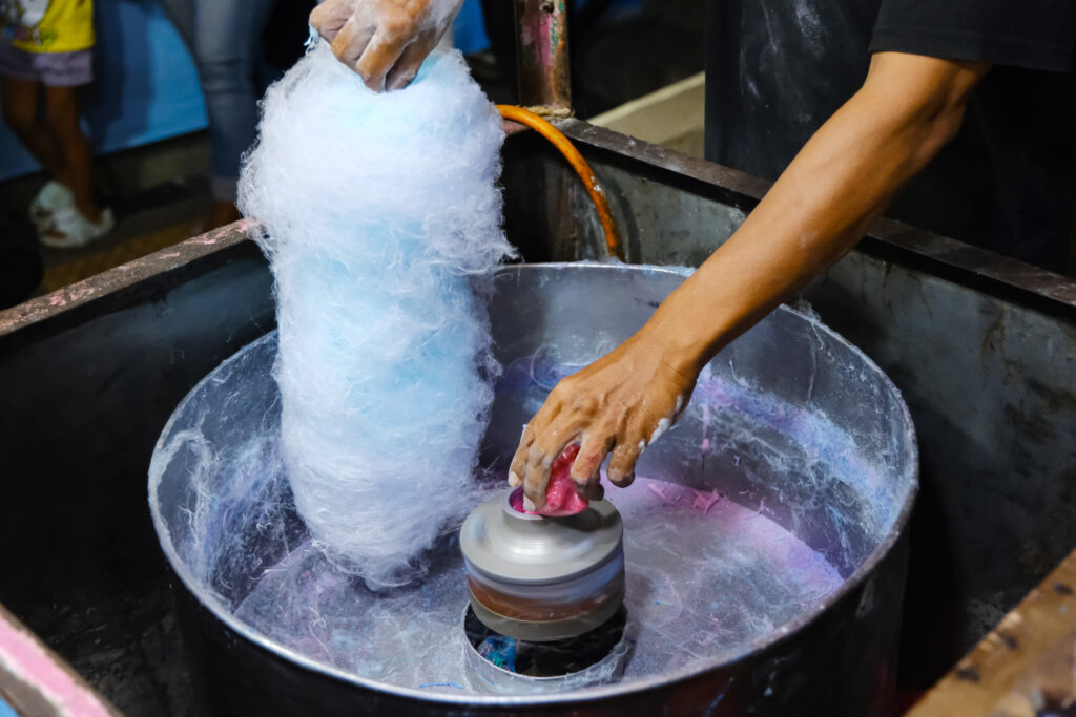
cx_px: 538
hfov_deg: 41.9
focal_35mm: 47
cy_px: 358
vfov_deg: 28.7
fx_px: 1405
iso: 4000
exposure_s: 1/500
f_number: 2.8
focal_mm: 31
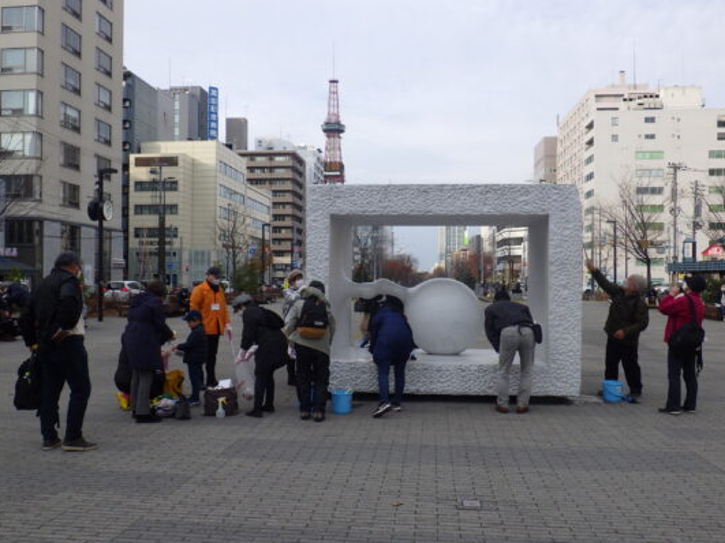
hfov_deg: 60.0
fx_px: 628
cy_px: 283
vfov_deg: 46.8
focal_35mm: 30
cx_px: 362
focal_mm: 5
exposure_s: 1/500
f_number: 4.2
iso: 125
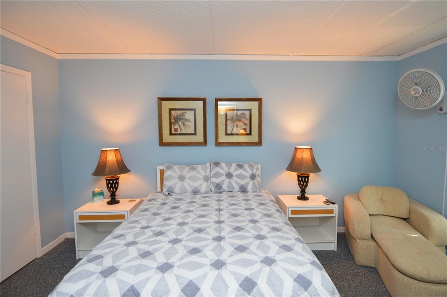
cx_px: 224
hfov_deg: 90.1
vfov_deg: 67.2
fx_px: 223
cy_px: 148
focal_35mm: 18
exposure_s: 1/60
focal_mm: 12
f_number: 4
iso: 500
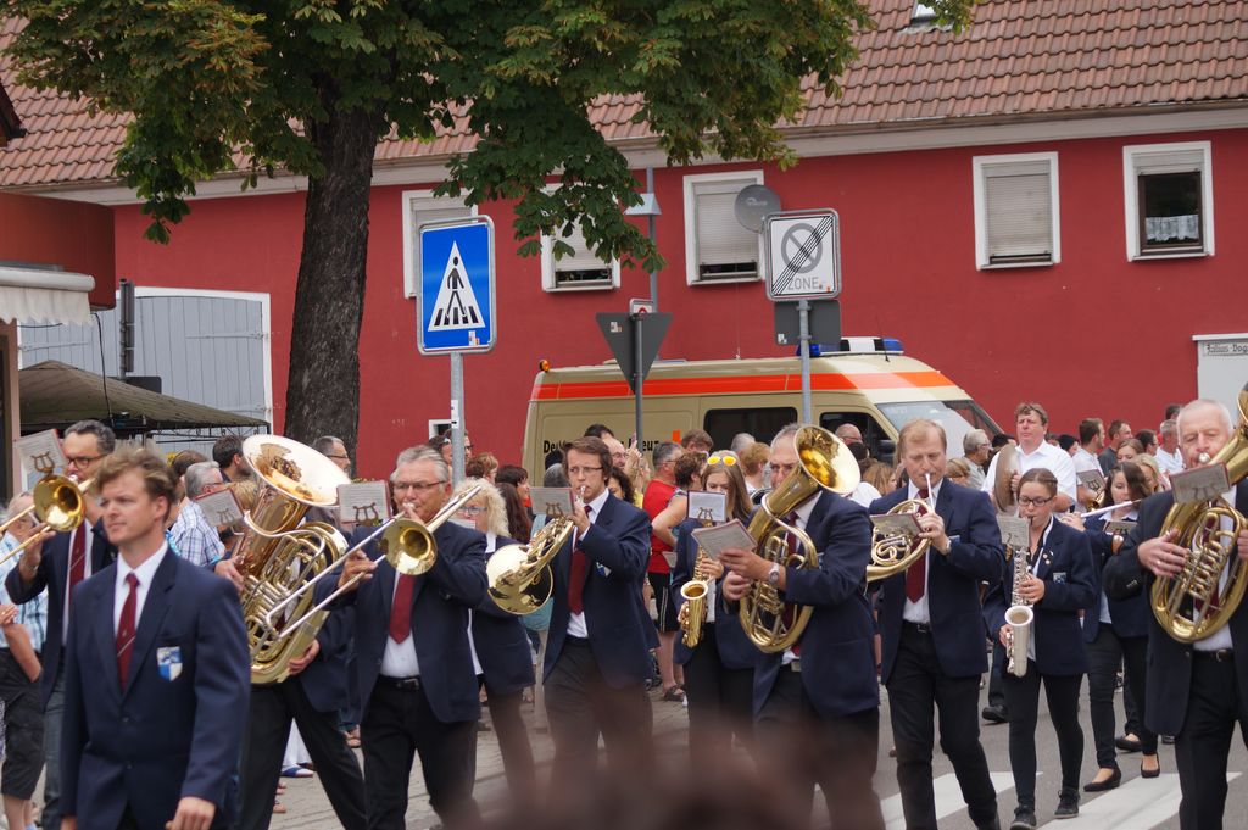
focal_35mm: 90
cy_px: 415
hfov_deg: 22.6
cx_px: 624
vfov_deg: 15.2
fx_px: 3117
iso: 100
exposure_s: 1/200
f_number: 4.5
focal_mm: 60
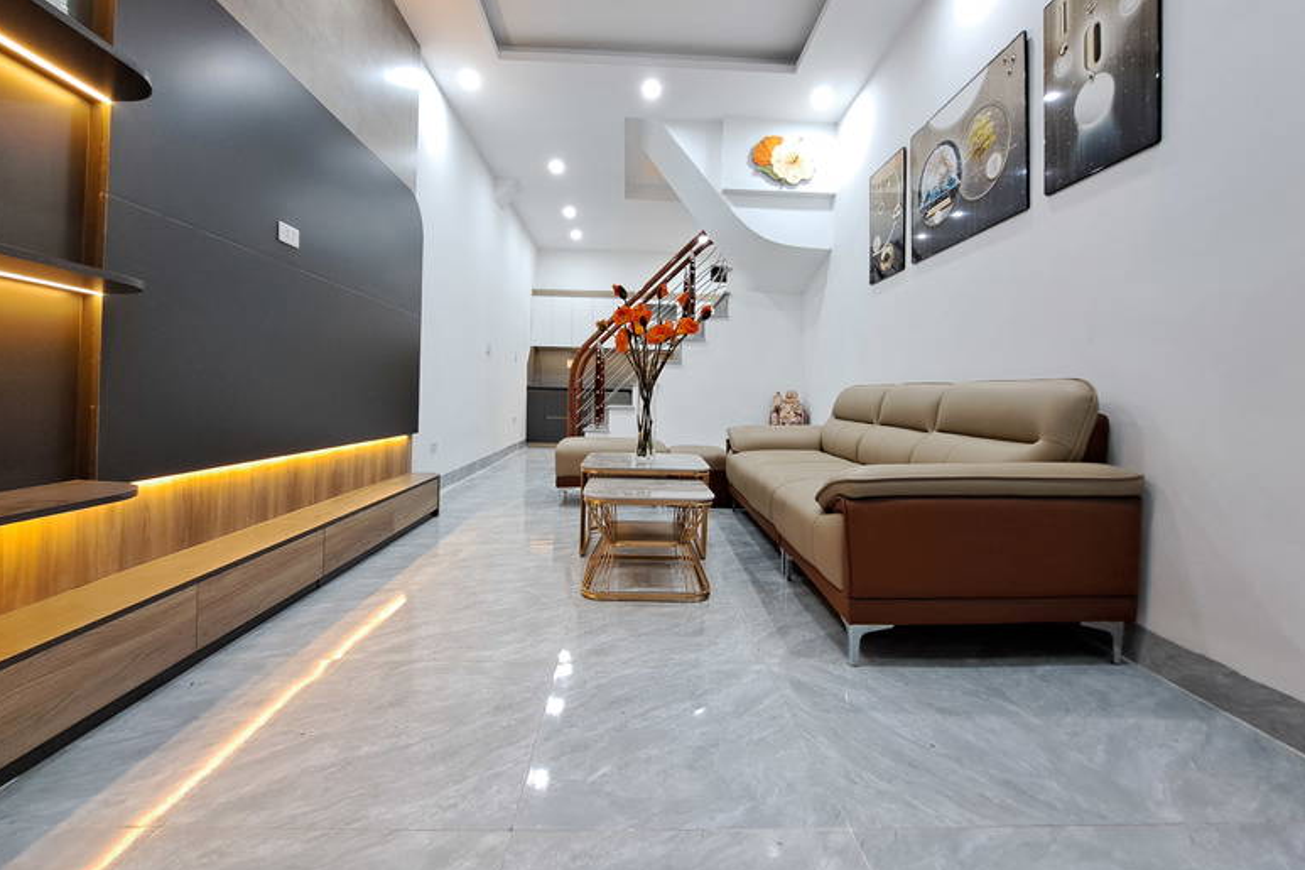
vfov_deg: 80.9
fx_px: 507
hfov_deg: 104.2
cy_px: 385
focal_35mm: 14
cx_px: 638
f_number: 2.2
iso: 125
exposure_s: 1/50
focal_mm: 1.74
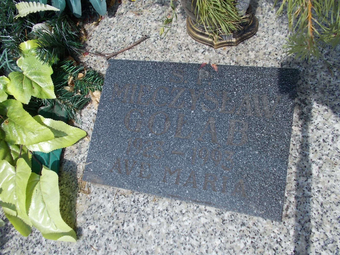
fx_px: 255
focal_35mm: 26
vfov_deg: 53.1
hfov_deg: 67.3
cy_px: 128
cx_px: 170
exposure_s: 1/160
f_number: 8
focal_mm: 4.6
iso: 80
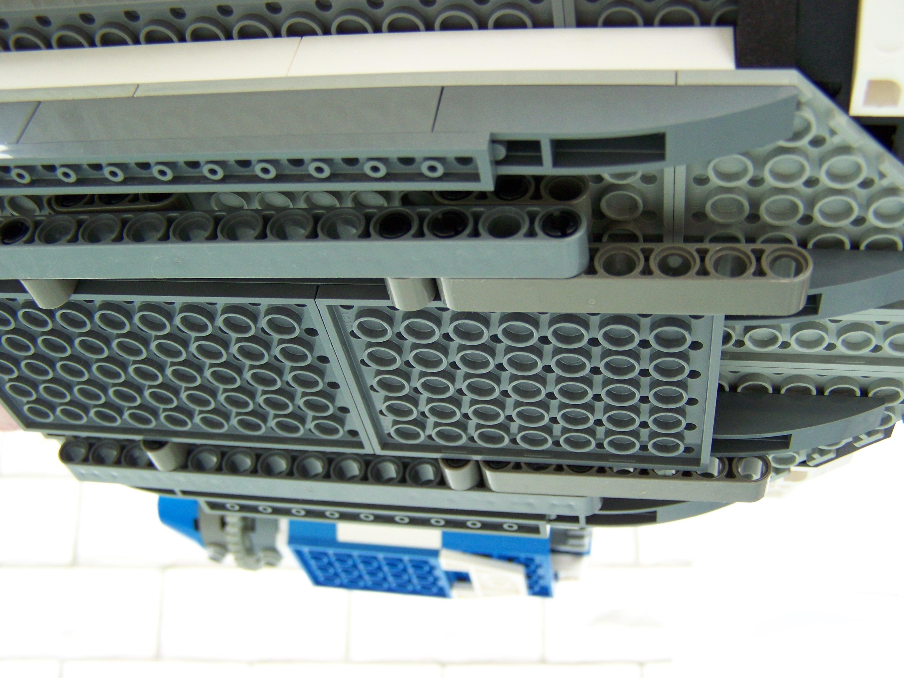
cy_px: 339
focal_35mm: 38
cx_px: 452
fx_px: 992
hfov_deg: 49.0
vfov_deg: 37.7
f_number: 2.8
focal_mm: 6.3
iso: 125
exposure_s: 1/60
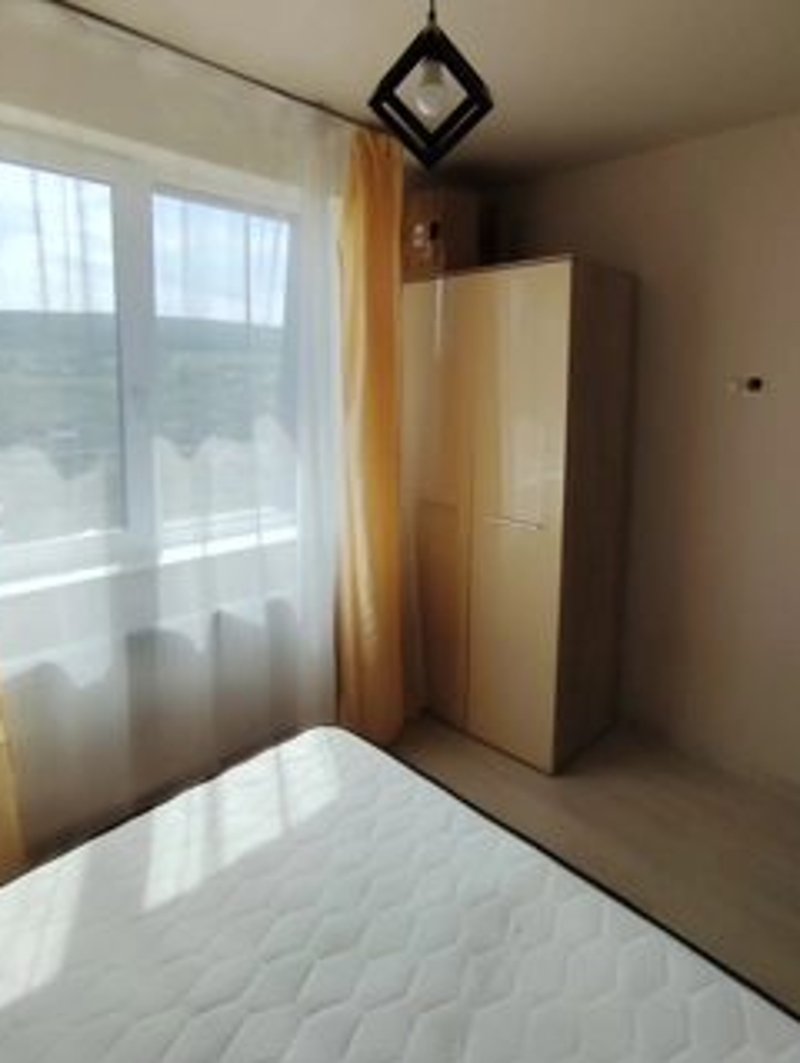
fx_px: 615
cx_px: 423
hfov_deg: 66.0
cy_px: 452
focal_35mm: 20
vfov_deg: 81.1
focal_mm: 1.65
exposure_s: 1/710
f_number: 2.2
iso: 50
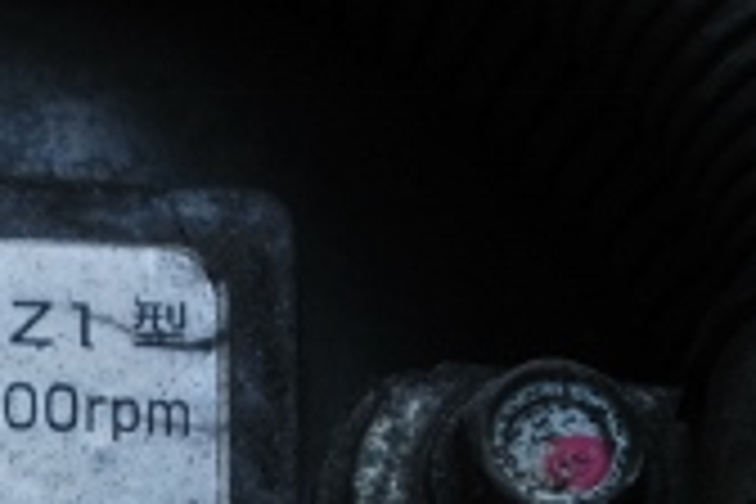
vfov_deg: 4.3
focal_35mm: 315
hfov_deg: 6.5
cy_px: 652
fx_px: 6613
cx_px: -374
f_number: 5.6
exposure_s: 1/320
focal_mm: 55
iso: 200
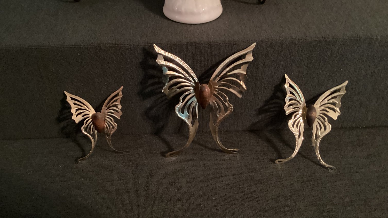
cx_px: 195
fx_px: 350
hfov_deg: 58.0
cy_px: 100
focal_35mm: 34
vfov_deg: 34.6
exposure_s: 1/15
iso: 800
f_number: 2.4
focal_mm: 3.3
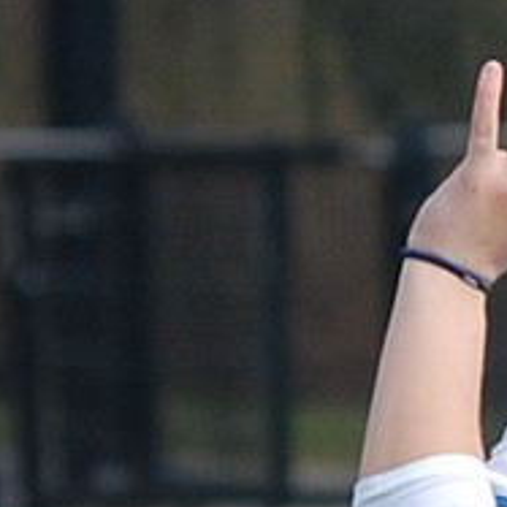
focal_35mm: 835
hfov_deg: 2.1
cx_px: 409
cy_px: 550
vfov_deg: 2.1
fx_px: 13836
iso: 280
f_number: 4.8
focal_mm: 120
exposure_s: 1/1000
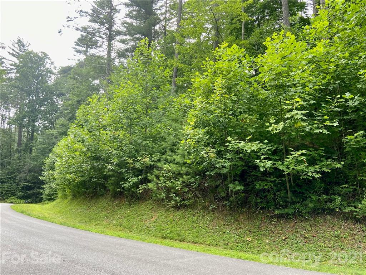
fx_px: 275
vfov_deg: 53.1
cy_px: 138
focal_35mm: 26
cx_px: 183
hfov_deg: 67.3
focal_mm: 4.25
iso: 32
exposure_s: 1/122
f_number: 1.8
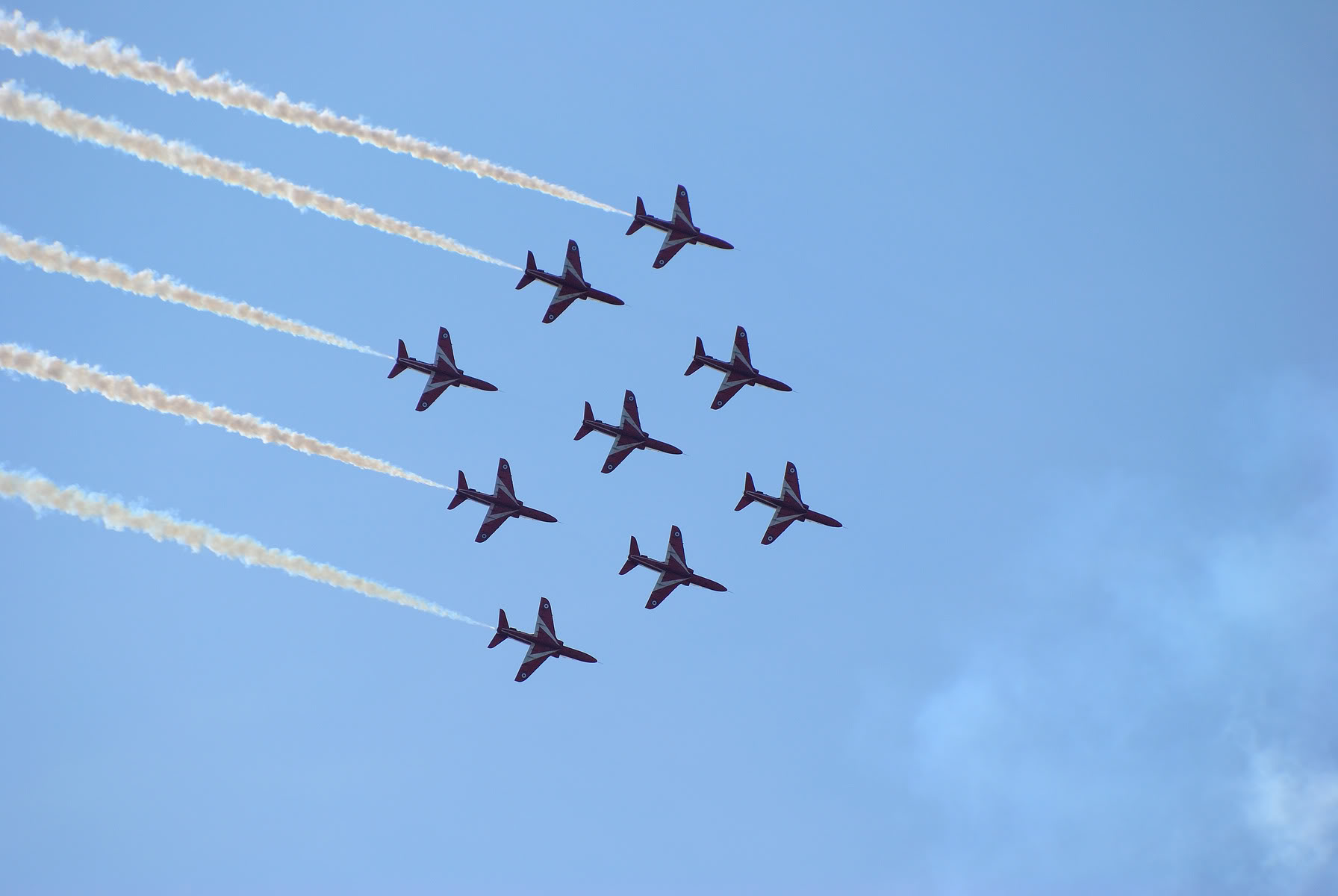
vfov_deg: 4.6
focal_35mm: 300
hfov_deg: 6.9
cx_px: 669
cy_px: 448
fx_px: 11164
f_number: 8
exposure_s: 1/1000
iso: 100
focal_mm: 200
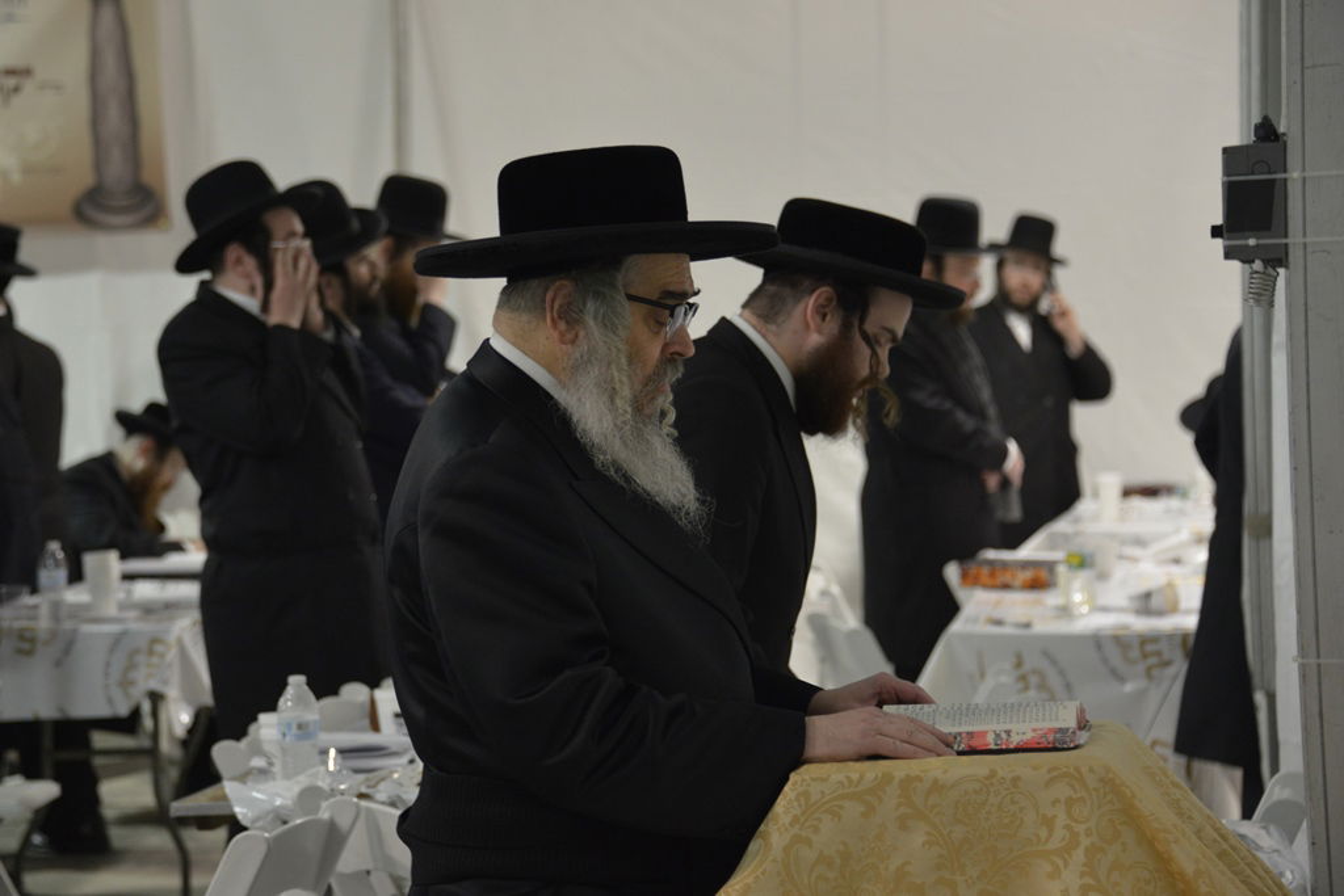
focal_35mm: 105
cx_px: 672
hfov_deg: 19.5
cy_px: 448
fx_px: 3920
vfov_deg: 13.0
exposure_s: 1/100
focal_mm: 105
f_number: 5.3
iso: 2000
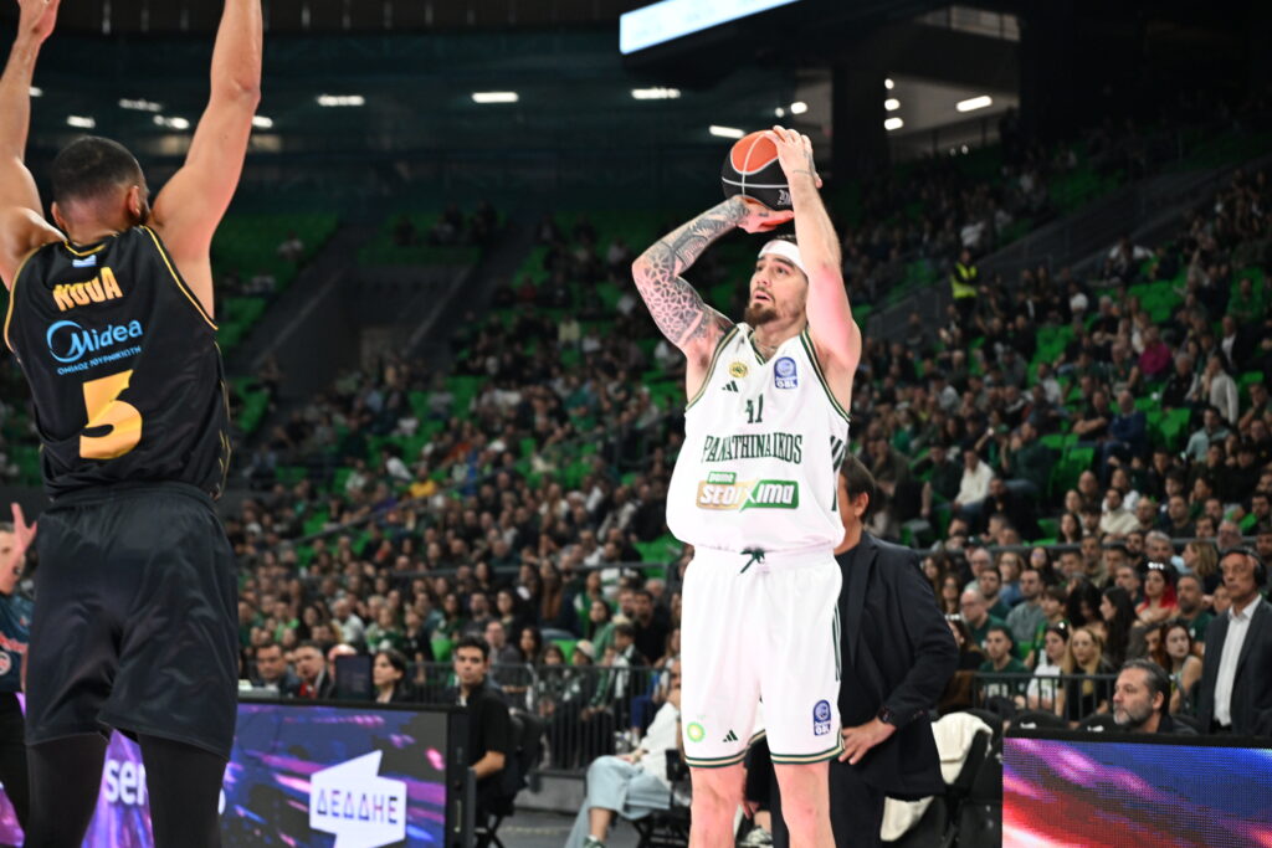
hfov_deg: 27.3
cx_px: 636
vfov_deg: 18.4
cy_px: 424
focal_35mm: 74
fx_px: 2615
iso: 4000
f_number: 4
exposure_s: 1/640
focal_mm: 74
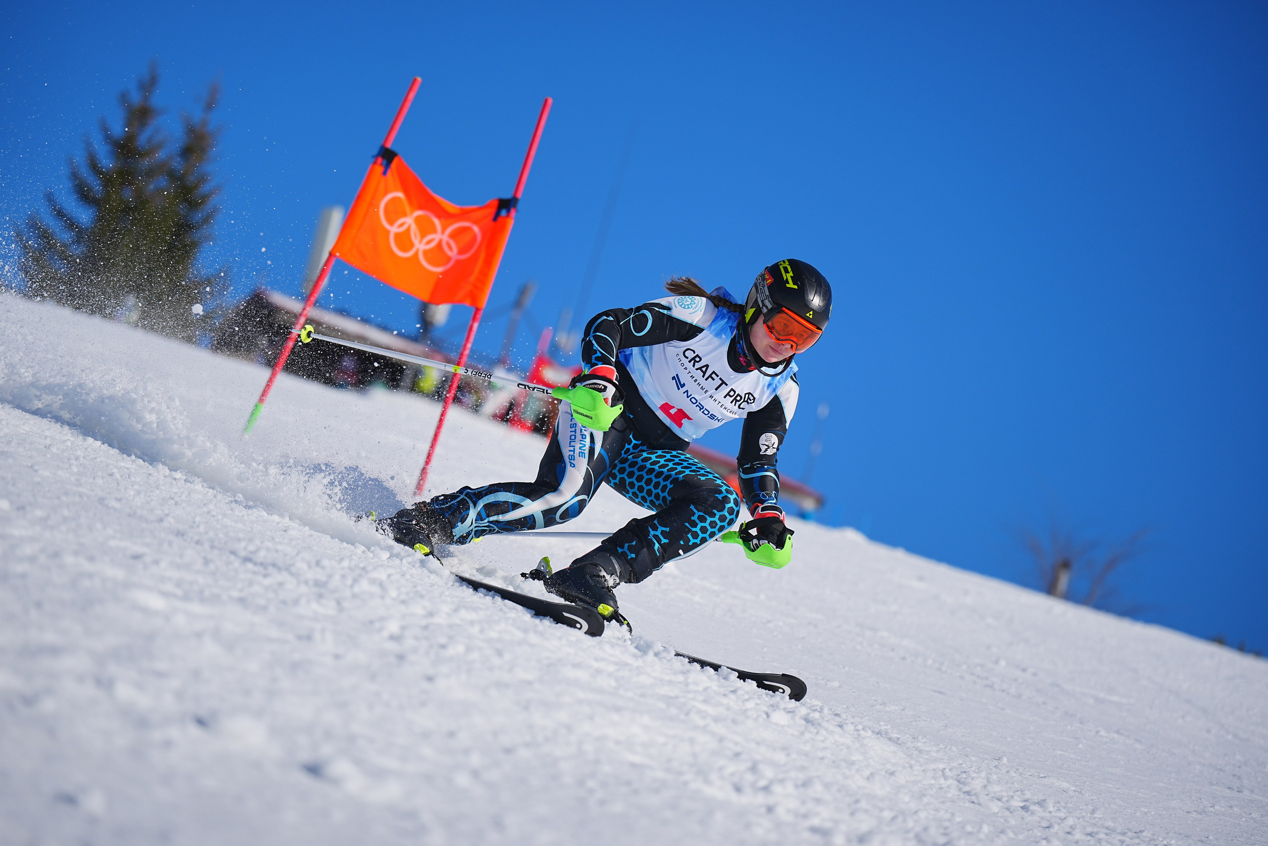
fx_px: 4262
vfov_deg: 11.3
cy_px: 423
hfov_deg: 16.9
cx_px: 634
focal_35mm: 121
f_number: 2.8
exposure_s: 1/5000
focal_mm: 121
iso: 100
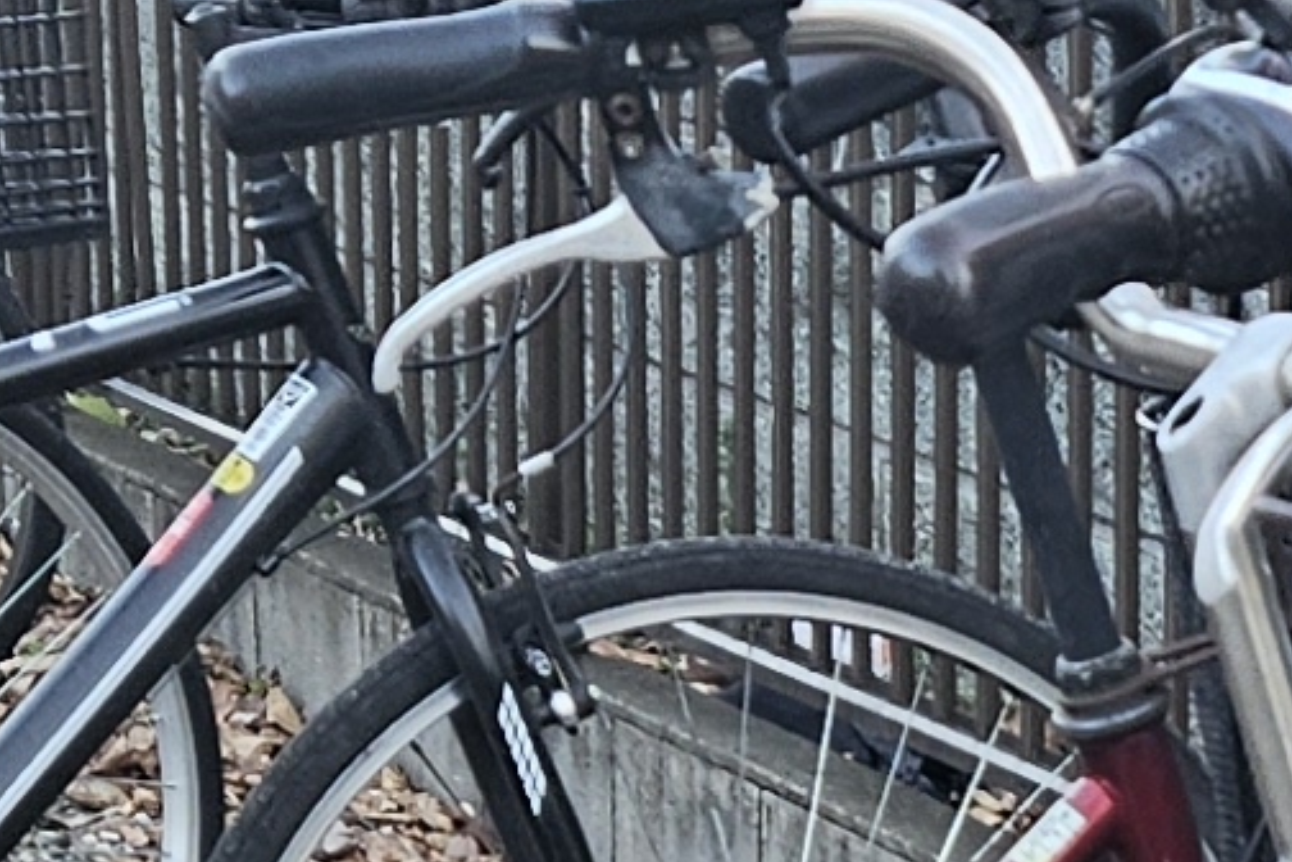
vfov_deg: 6.9
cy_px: 1811
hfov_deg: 10.3
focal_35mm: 190
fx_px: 6818
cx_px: 2182
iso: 100
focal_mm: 5.4
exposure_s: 1/180
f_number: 1.8
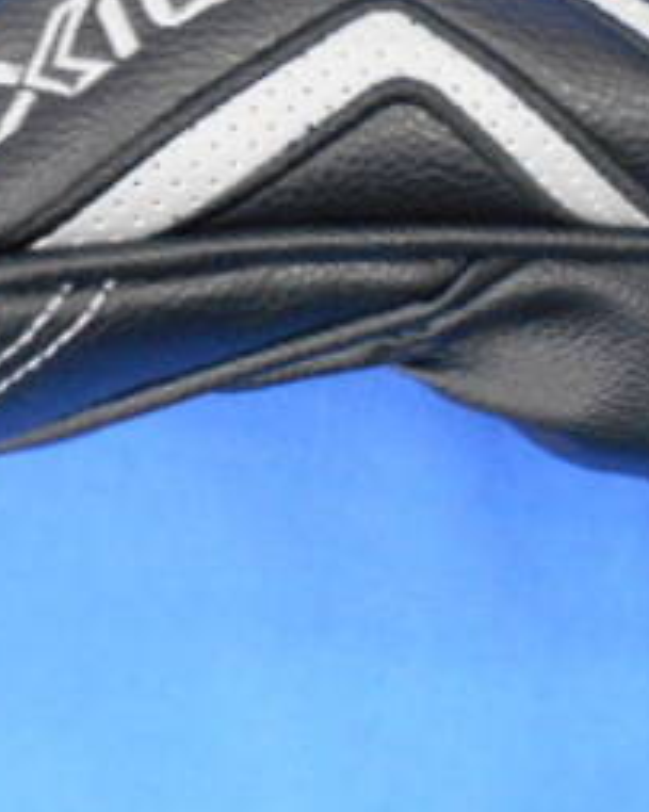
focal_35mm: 64
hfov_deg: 23.8
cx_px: 313
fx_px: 1538
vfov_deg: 28.6
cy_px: 105
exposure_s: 1/25
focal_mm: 4.6
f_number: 3.2
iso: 400
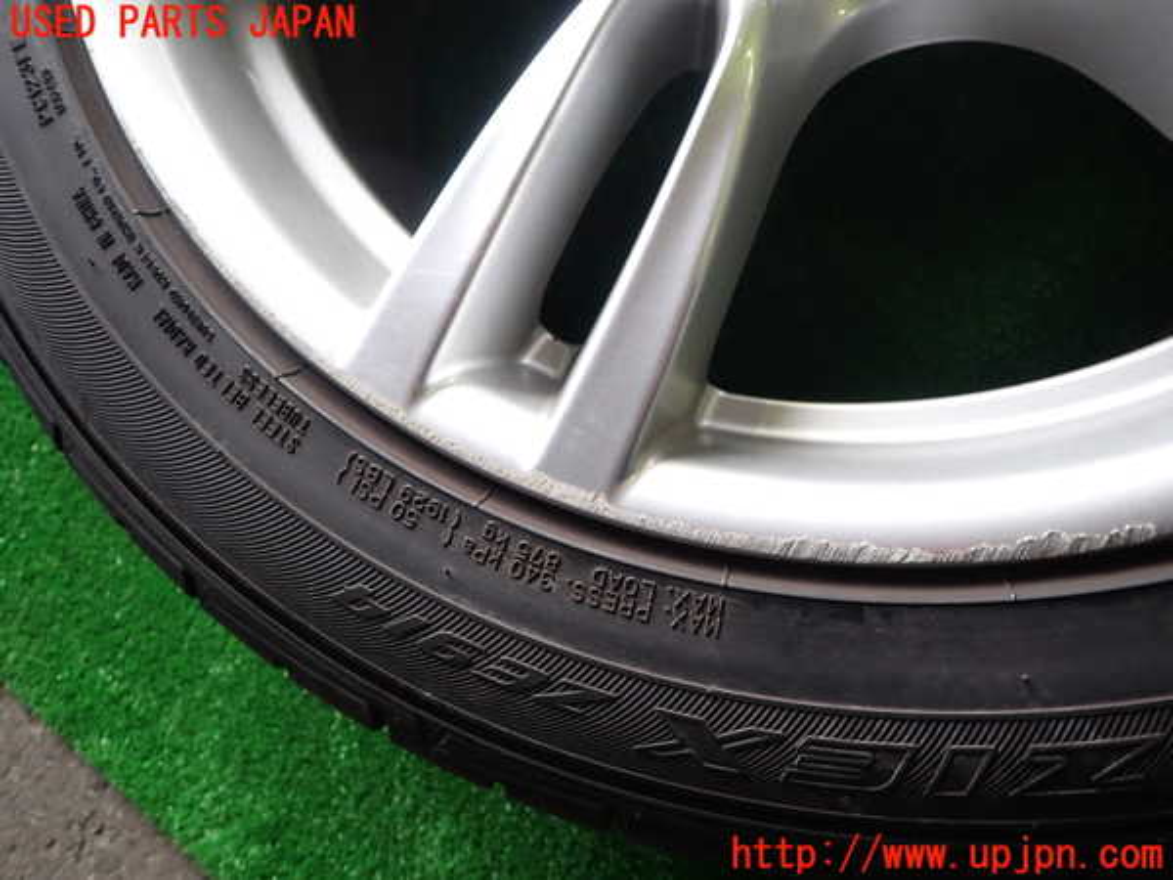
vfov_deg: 54.9
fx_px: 847
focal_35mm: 25
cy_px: 440
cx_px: 586
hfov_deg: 69.4
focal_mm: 4.5
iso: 200
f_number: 2
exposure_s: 1/40
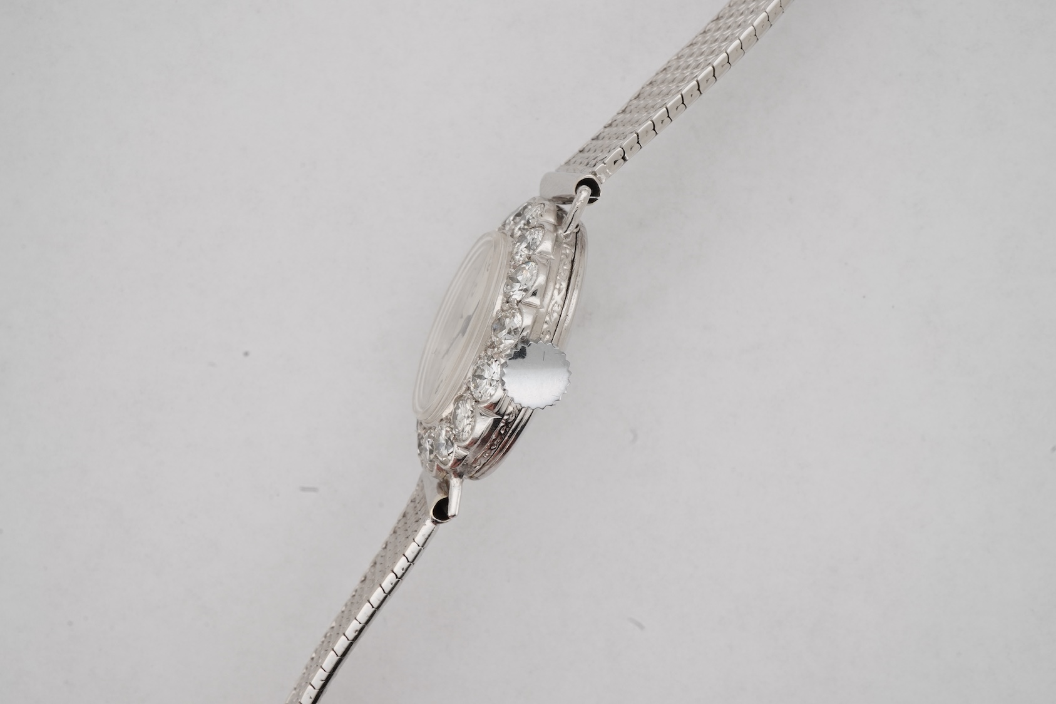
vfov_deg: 29.9
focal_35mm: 45
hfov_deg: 43.6
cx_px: 528
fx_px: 1320
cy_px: 352
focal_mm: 30
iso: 320
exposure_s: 1/125
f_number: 22
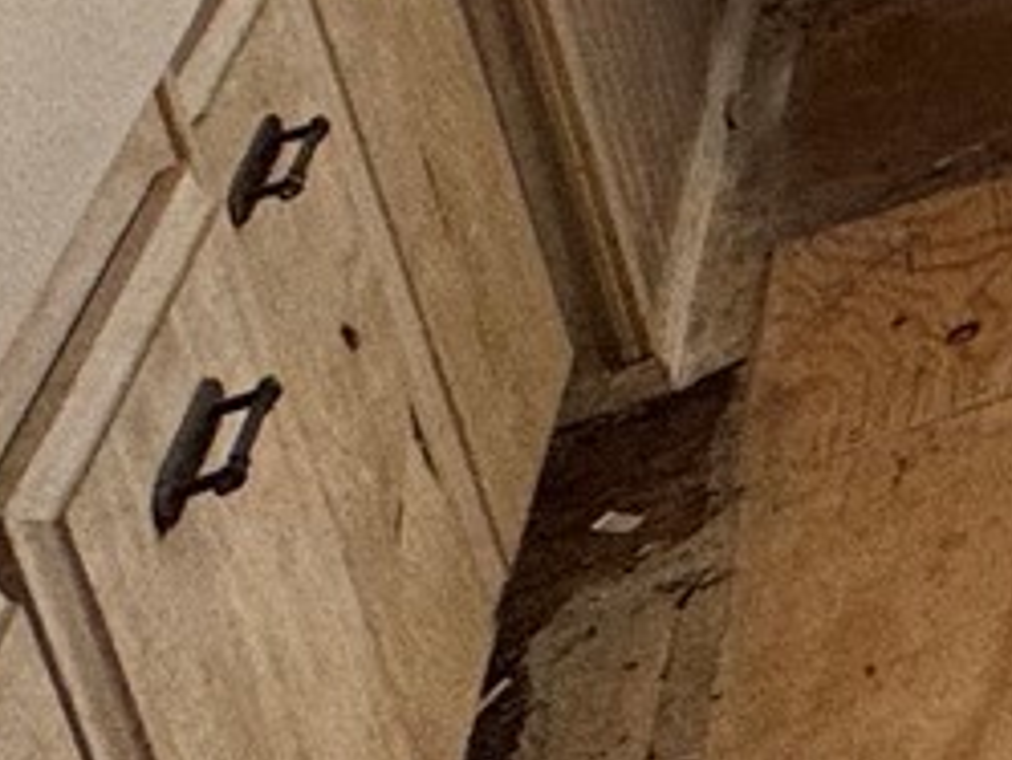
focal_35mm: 90
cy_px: -784
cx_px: 3125
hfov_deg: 11.1
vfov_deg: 13.8
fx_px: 2632
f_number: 2.2
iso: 100
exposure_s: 1/99
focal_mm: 2.22
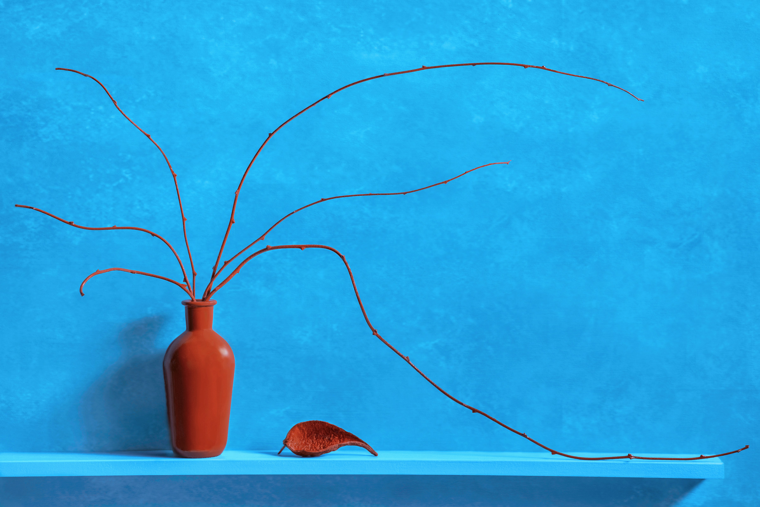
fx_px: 1900
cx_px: 380
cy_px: 254
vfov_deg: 15.2
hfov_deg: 22.6
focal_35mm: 90
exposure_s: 5
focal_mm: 60
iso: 200
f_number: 16
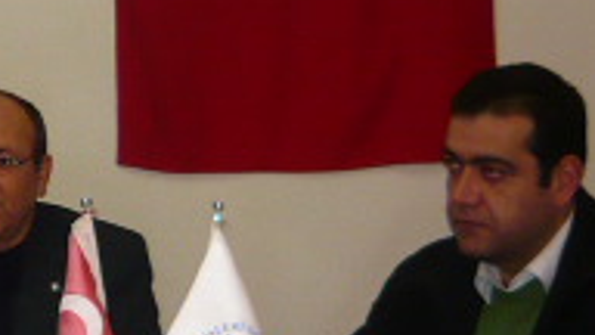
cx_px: -353
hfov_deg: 14.0
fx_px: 2240
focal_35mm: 142
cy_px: 273
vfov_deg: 8.5
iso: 160
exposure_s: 1/30
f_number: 2.8
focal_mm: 5.5
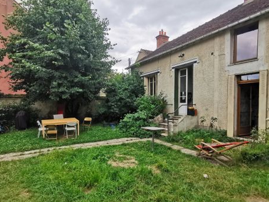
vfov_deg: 63.4
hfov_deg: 78.9
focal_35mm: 21
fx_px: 163
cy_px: 108
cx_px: 127
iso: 50
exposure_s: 1/190
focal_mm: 2.35
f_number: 2.2
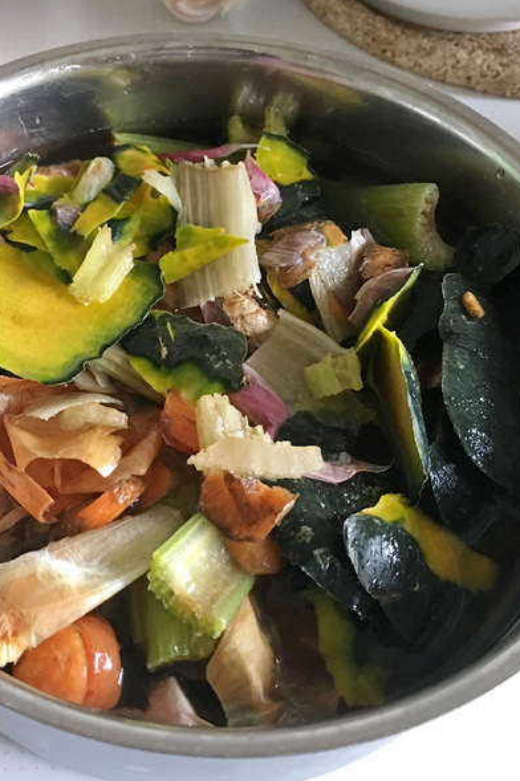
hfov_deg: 32.3
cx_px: 166
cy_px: 386
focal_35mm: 41
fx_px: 889
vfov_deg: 47.4
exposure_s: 1/10
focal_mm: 4.15
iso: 100
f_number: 2.2
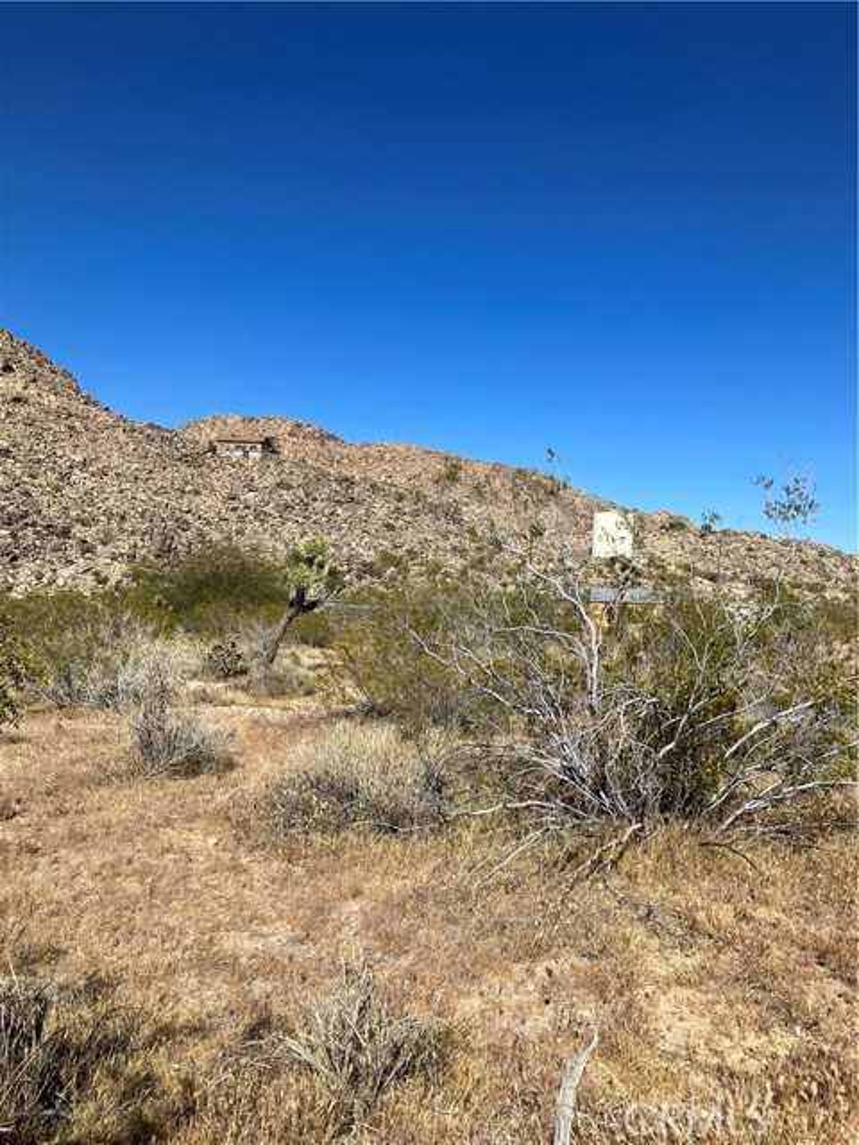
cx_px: 430
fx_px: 926
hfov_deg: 49.7
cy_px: 572
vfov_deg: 63.4
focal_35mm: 28
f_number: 1.8
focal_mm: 3.99
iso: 32
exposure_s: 1/2857
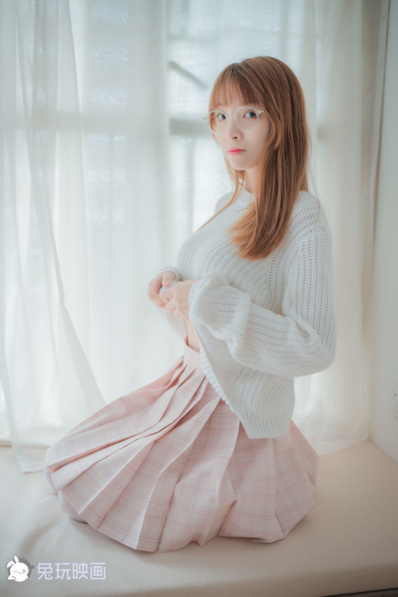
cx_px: 199
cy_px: 298
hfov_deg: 37.9
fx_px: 580
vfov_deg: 54.4
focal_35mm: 35
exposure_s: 1/80
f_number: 1.8
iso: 1000
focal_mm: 35
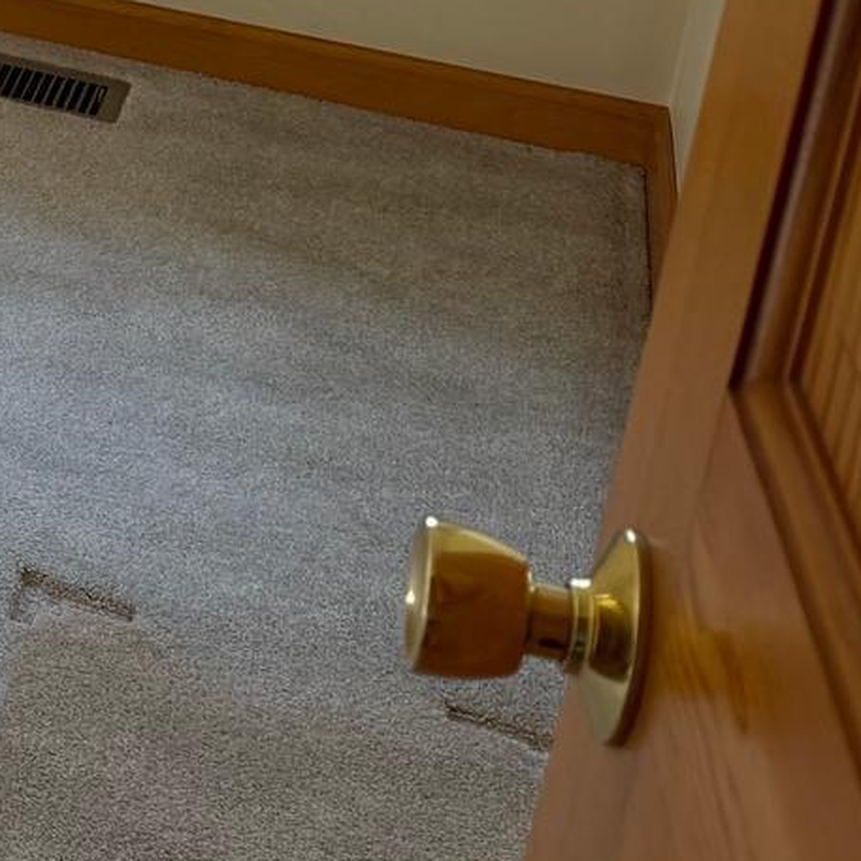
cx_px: -974
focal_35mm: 95
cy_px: -290
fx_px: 2673
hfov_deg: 14.4
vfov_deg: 17.1
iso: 100
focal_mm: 6.76
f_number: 1.78
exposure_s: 1/240
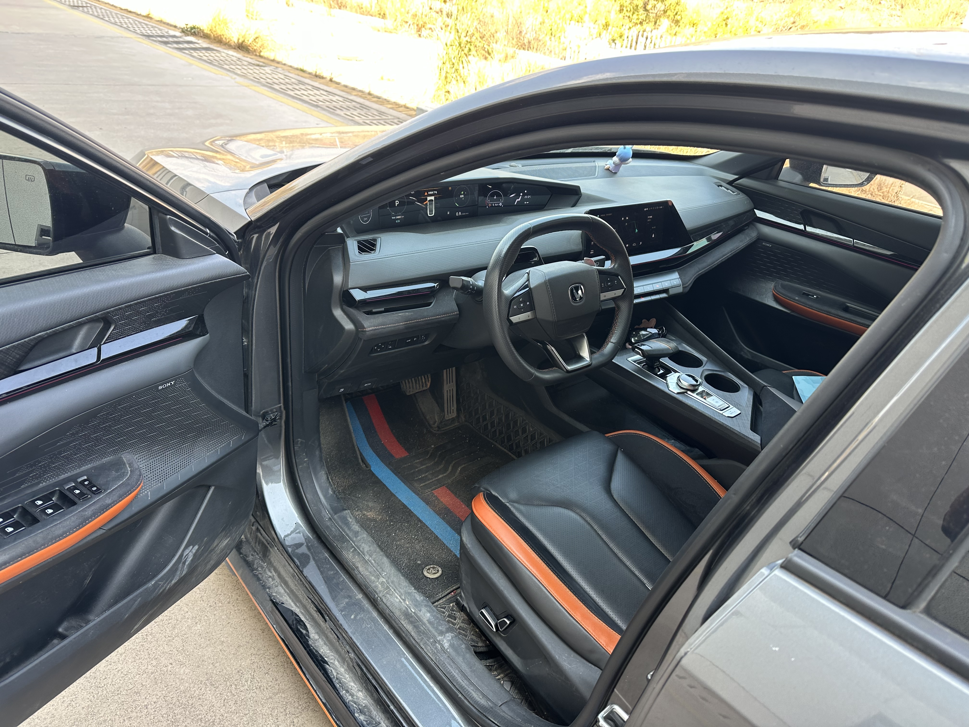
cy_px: 364
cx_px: 484
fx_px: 672
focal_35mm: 24
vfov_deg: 56.8
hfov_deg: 71.6
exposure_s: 1/163
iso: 80
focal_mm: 6.86
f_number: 1.78
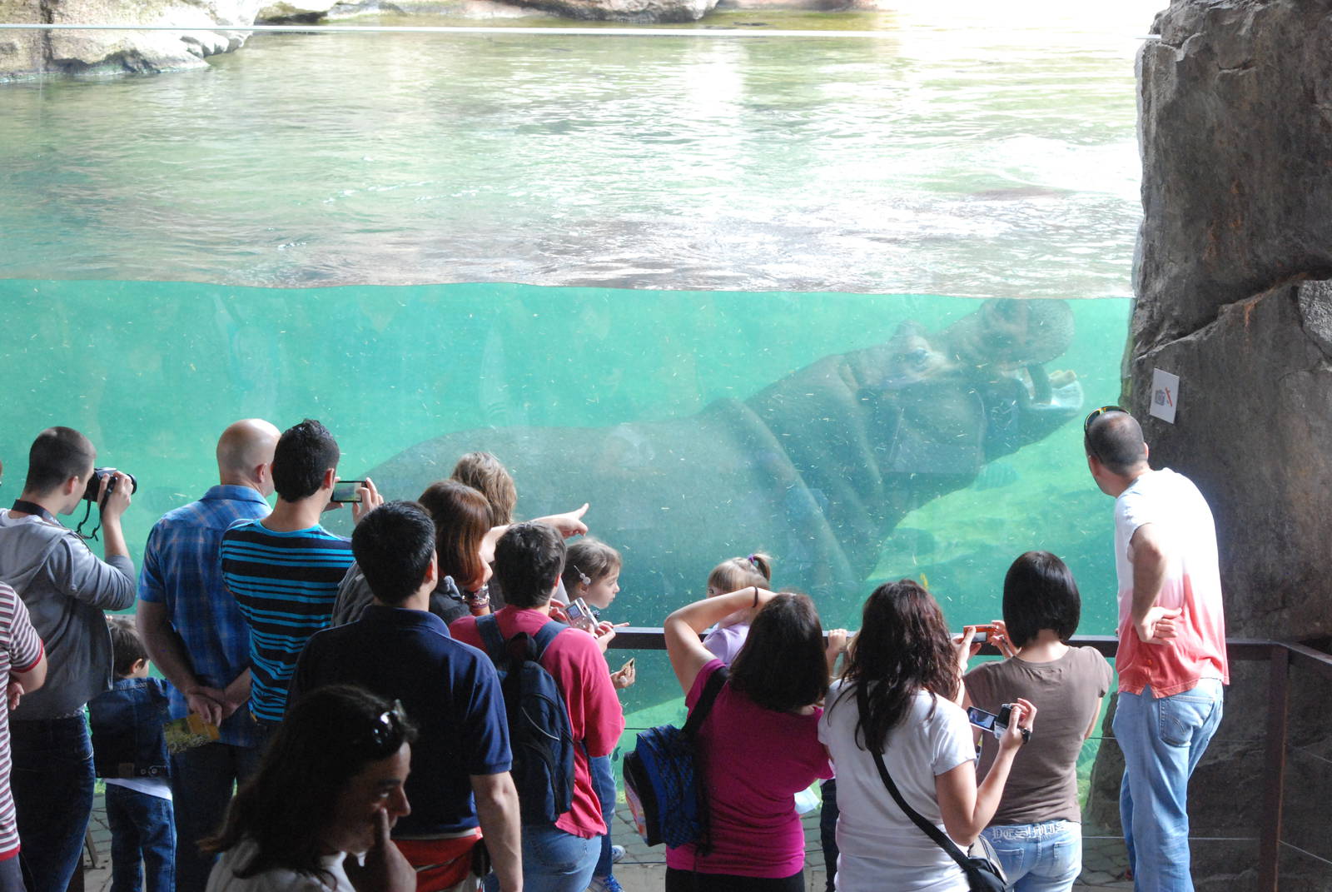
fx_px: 3890
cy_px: 446
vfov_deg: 13.1
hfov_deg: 19.4
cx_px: 666
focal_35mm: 105
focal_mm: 70
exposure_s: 1/160
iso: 1600
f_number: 7.1
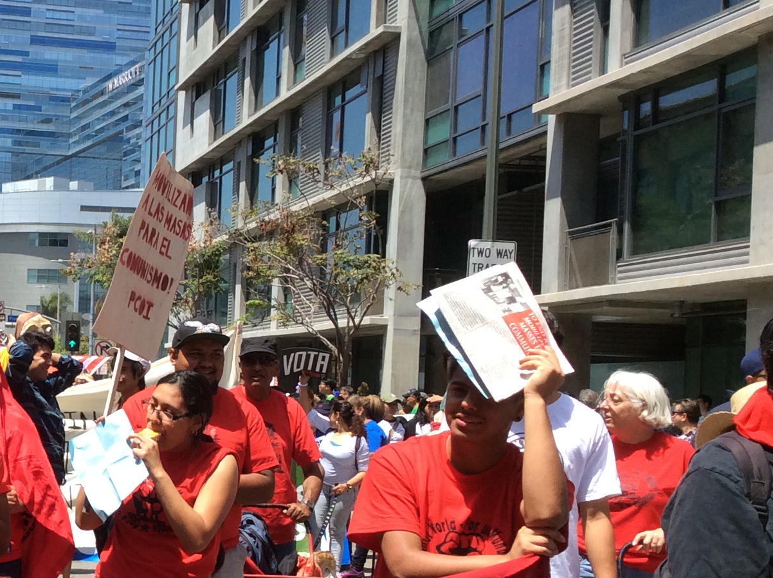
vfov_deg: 21.2
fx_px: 1539
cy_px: 395
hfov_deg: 26.4
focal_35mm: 69
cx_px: -37
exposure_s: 1/1003
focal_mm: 3.3
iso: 32
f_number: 2.4
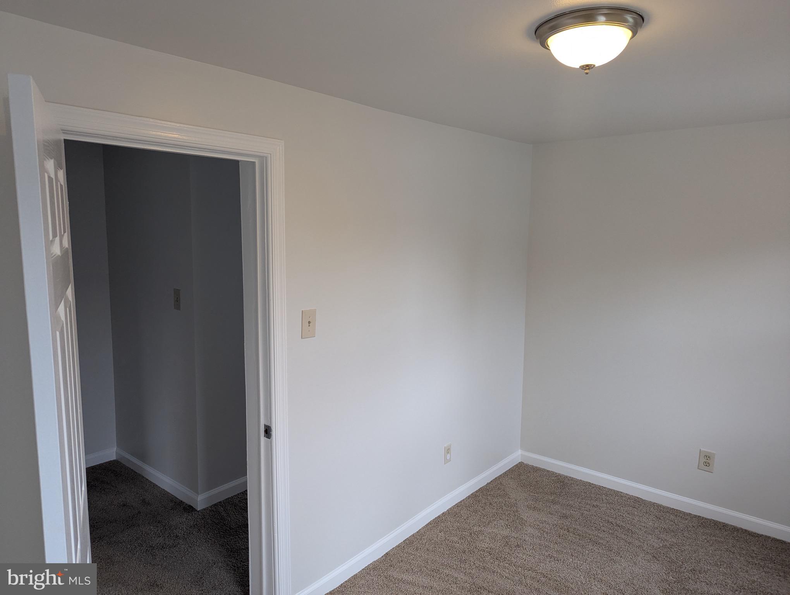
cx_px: 395
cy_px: 298
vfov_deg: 56.9
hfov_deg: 71.5
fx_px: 548
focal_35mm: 24
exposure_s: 1/120
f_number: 1.85
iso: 102
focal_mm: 6.81
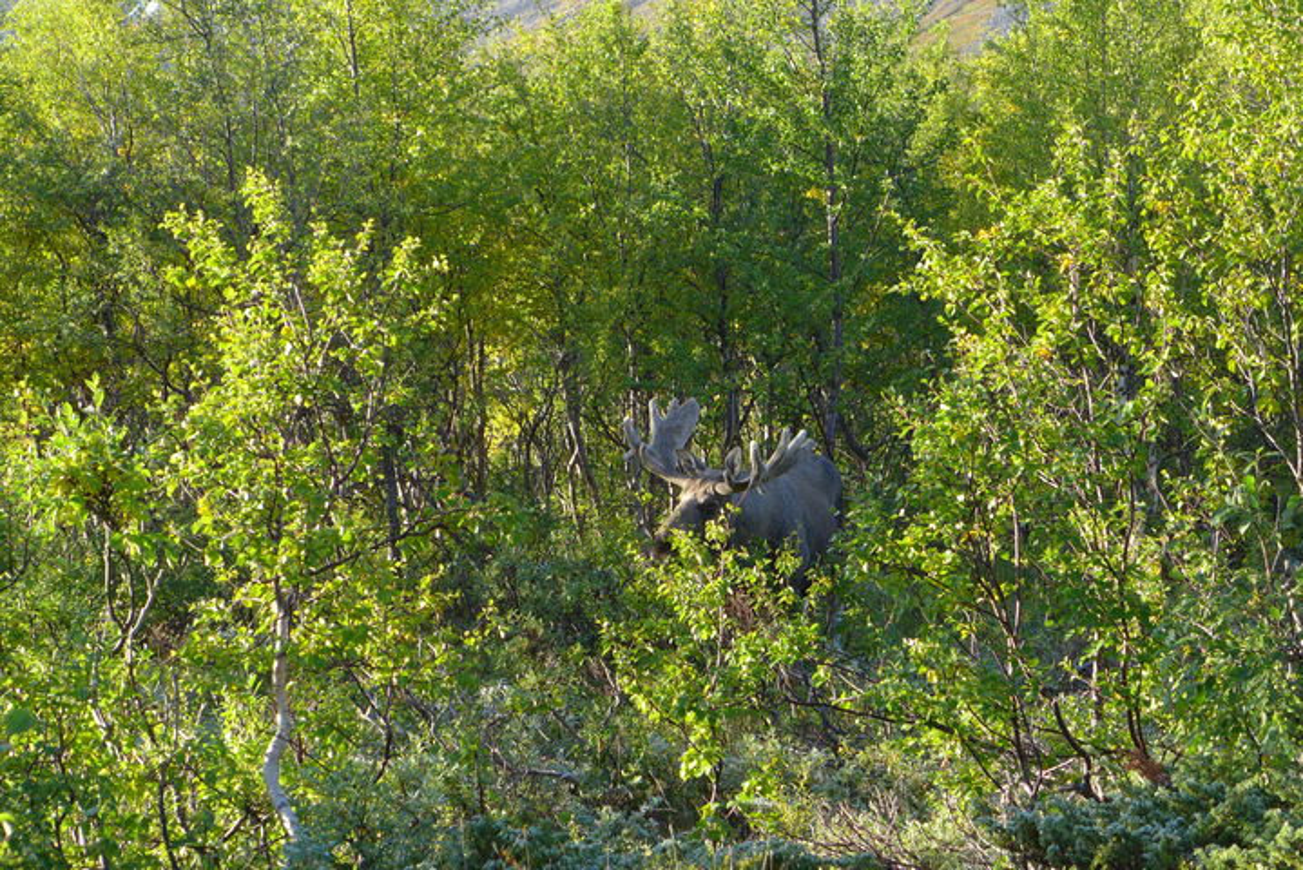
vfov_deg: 17.1
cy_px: 435
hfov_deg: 25.4
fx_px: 2897
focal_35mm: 80
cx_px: 652
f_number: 2.8
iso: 80
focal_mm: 15.7
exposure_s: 1/160
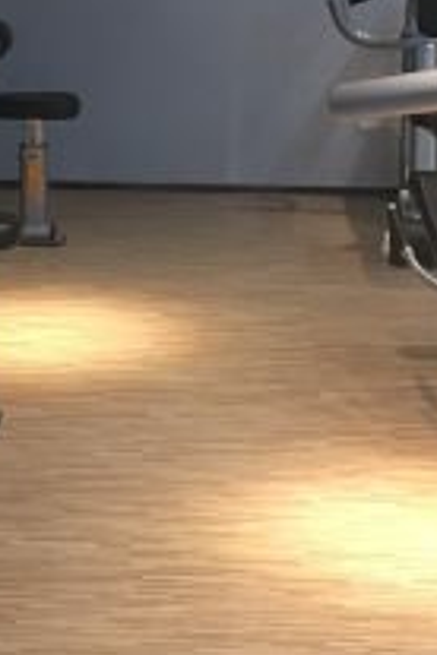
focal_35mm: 102
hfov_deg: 13.4
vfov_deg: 19.8
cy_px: 134
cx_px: 162
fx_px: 1857
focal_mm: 4.15
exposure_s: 1/17
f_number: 2.2
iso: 80
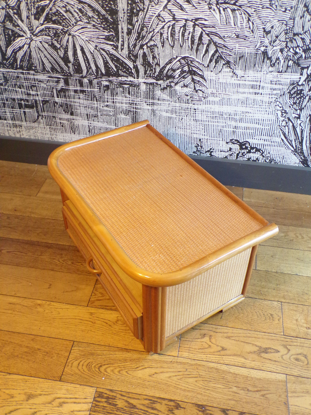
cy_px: 208
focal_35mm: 32
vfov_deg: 56.8
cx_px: 156
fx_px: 383
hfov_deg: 44.2
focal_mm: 5.8
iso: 388
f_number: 3.2
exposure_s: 1/17
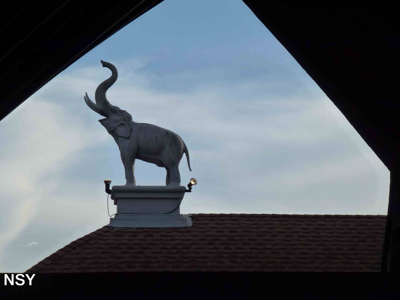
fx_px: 2473
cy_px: 150
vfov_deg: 6.9
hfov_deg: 9.2
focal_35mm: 214
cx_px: 200
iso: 160
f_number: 5.5
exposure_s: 1/1000
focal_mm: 38.3
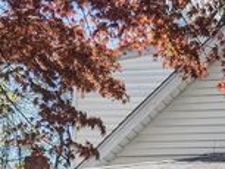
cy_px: 243
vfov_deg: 15.6
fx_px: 572
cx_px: 271
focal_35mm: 88
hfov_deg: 20.7
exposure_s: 1/4673
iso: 75
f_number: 1.8
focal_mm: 4.44
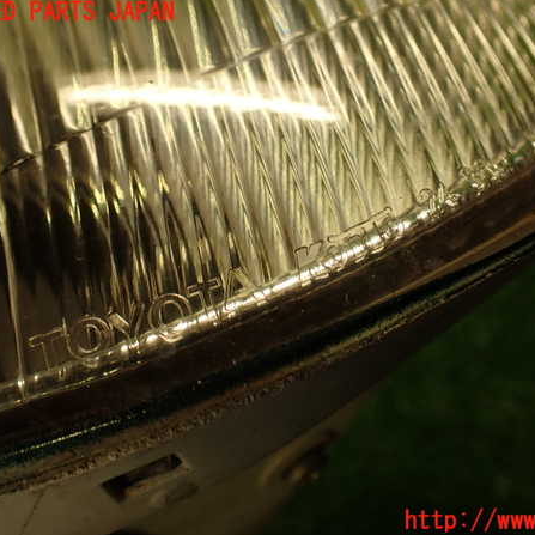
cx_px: 316
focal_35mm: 38
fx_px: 664
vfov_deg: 43.9
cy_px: 267
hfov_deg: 43.7
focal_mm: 5.79
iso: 125
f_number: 2.4
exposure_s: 1/60
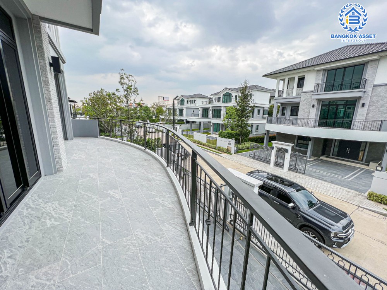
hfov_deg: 106.2
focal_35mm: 13
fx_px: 145
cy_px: 145
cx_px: 194
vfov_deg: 89.9
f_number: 1.8
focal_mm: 1.57
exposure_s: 1/420
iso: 32
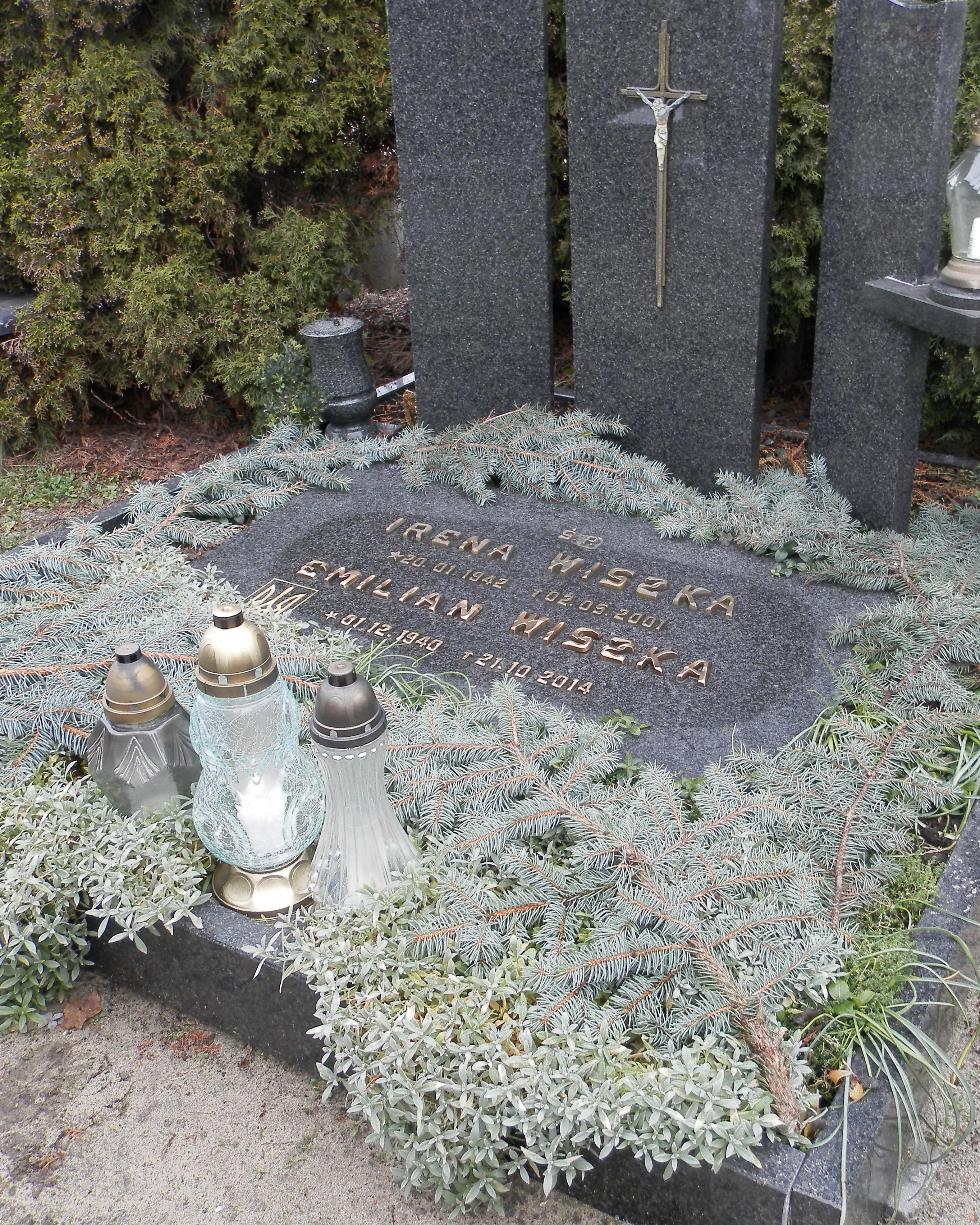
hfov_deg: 44.2
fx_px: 1196
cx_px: 616
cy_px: 613
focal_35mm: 33
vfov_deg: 54.2
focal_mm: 4.5
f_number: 3.1
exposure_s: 1/50
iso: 80
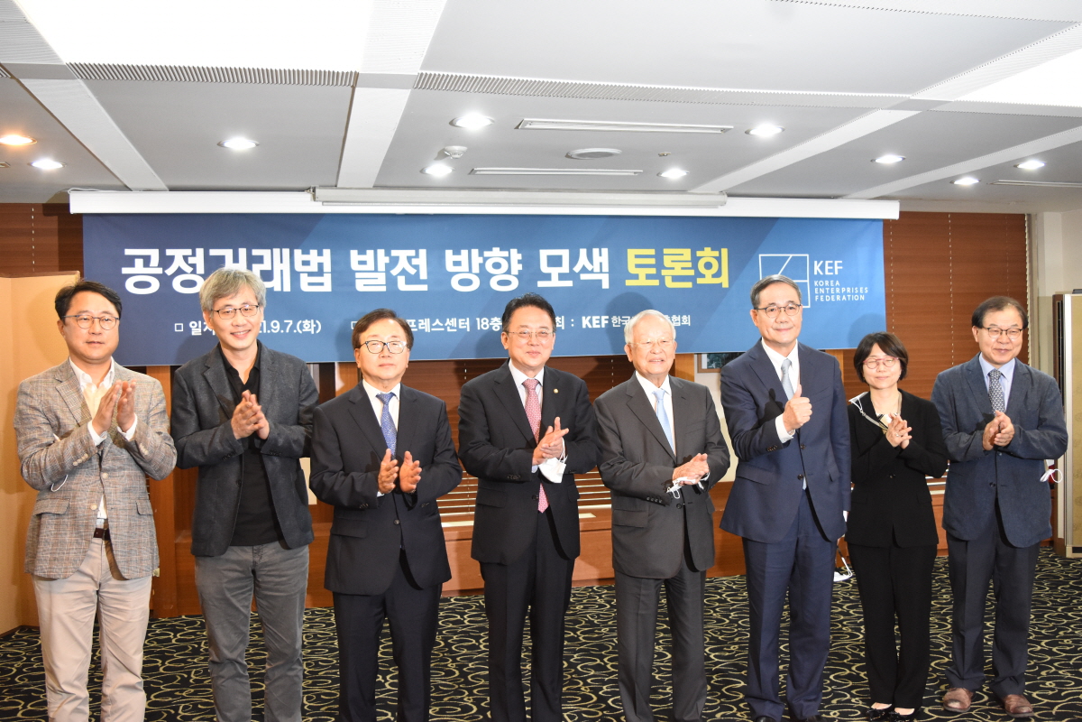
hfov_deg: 55.1
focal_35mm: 34
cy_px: 361
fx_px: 1037
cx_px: 541
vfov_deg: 38.4
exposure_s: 1/60
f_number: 4.5
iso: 2000
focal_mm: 23
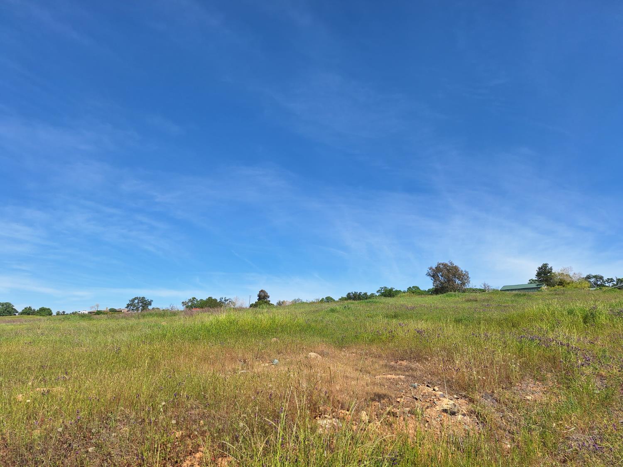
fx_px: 414
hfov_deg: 73.9
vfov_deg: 58.9
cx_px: 312
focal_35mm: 23
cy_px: 234
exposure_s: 1/2336
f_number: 1.8
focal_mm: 5.54
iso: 40
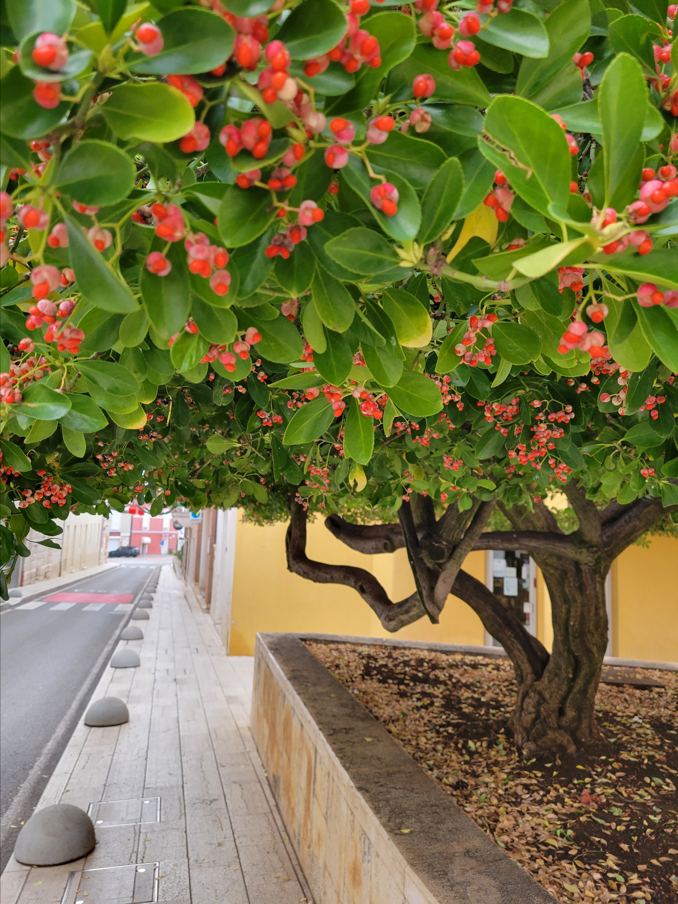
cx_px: 339
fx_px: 679
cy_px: 452
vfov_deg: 67.3
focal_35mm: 26
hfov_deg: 53.1
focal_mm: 5.4
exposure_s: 1/119
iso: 250
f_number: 1.8
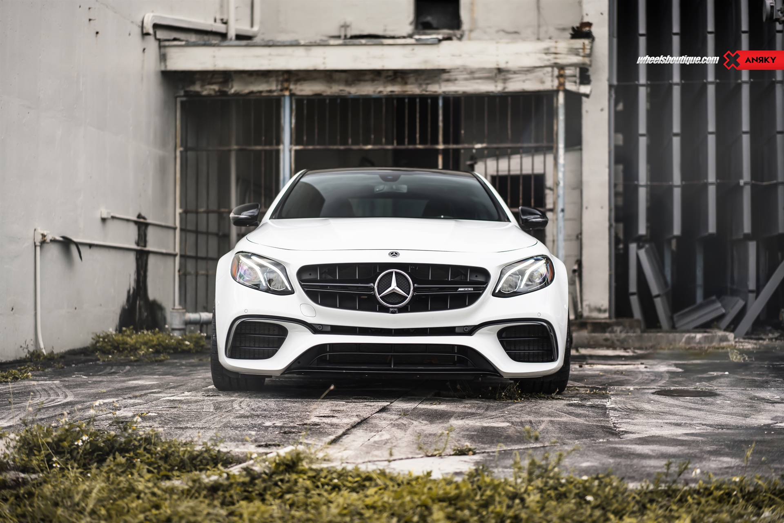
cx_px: 392
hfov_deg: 36.2
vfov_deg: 24.6
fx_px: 1198
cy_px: 262
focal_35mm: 55
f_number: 2
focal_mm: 55
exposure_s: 1/640
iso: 100
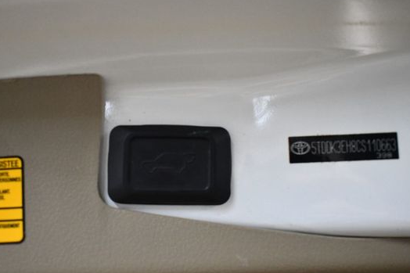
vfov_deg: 30.4
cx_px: 171
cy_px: 160
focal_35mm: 44
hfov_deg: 44.4
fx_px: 501
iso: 1800
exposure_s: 1/125
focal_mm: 18
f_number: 3.5
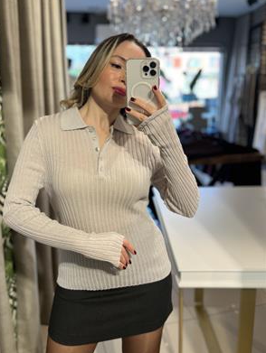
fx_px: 317
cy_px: 147
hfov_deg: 45.3
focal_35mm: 31
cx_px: 109
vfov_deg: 58.0
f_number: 1.5
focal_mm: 5.7
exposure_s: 1/119
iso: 32
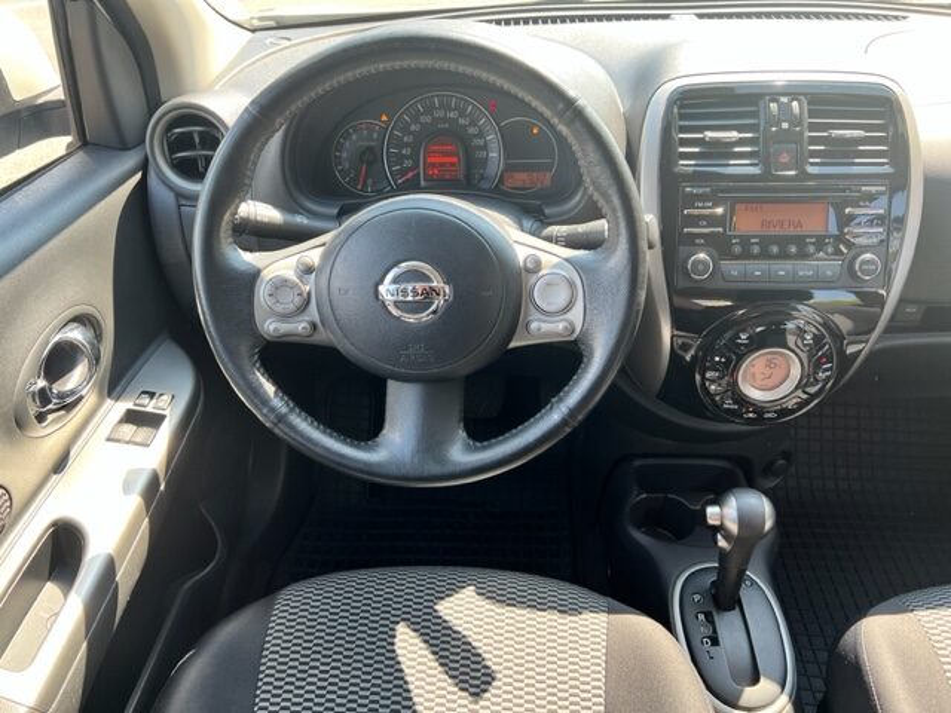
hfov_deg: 67.3
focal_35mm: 26
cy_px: 356
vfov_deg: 53.1
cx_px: 476
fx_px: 714
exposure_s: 1/170
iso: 64
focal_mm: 5.7
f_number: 1.5
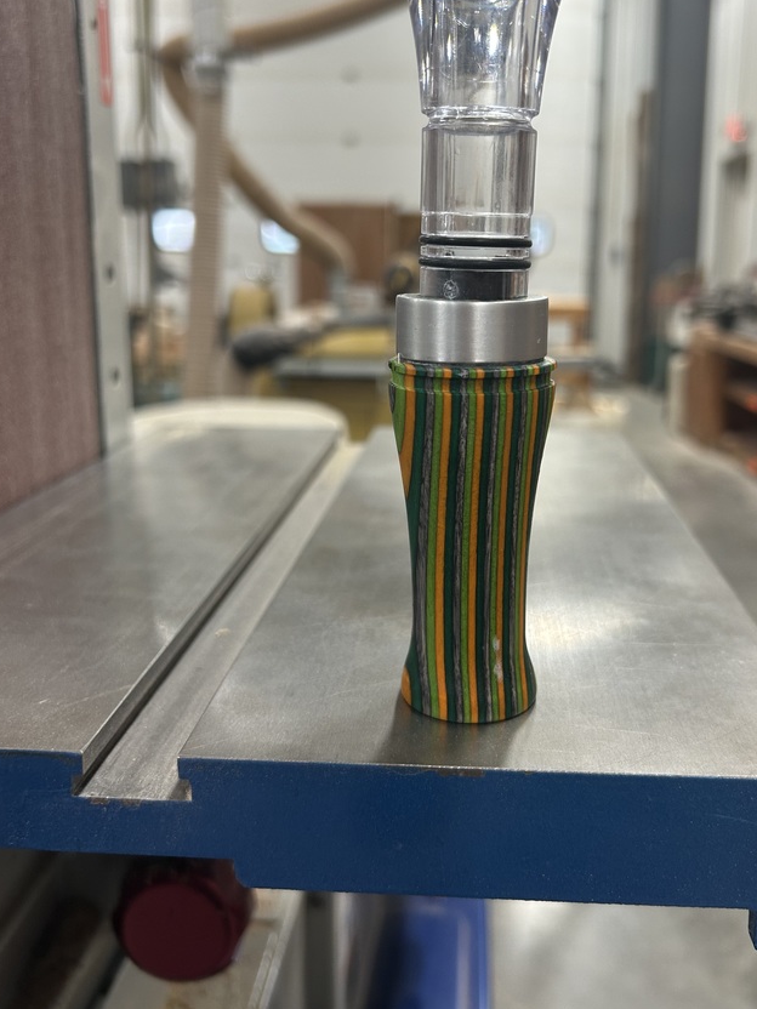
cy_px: 432
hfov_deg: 44.1
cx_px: 428
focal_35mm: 32
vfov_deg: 56.6
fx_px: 933
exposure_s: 1/60
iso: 64
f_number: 1.5
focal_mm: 5.7
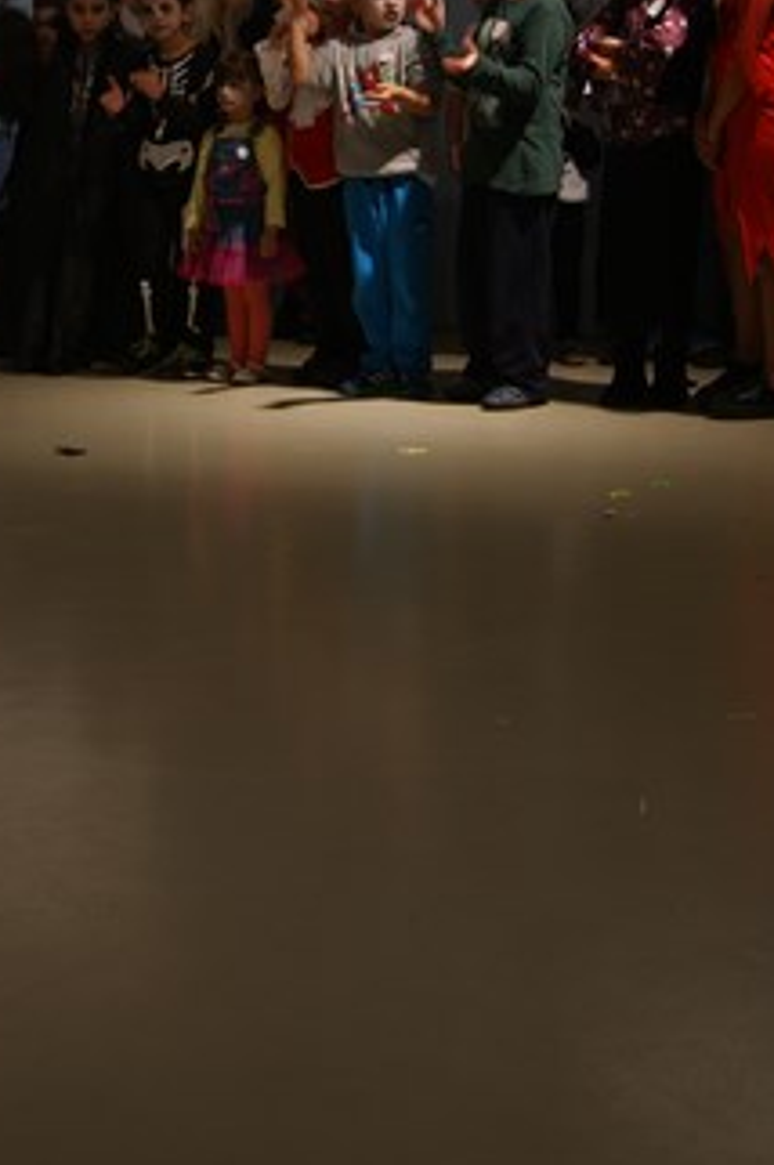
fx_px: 2165
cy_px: 242
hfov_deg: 20.2
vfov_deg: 29.5
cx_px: 262
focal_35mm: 67
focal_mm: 24
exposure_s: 1/40
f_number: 4
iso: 100
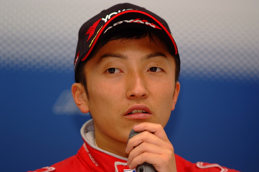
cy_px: 86
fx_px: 1942
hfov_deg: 7.6
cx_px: 130
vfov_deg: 5.1
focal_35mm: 270
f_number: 2.8
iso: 100
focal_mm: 180
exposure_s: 1/125
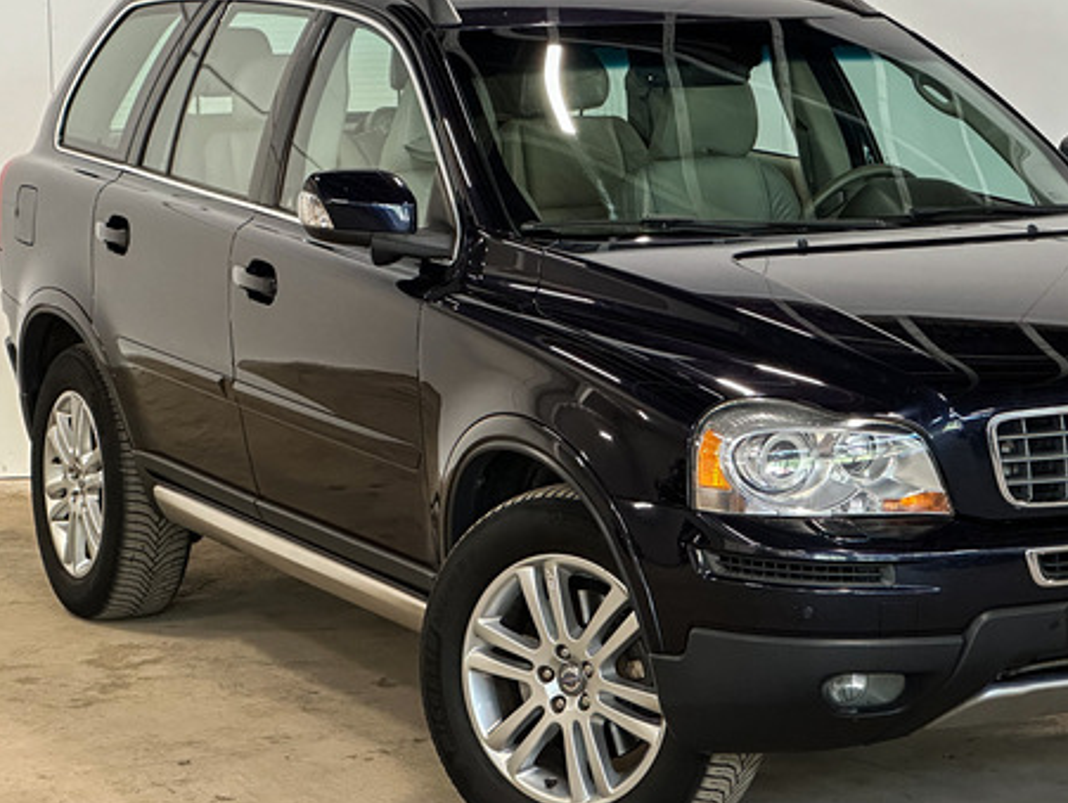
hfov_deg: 17.7
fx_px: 3427
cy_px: 289
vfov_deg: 13.3
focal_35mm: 111
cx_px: 727
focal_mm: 9
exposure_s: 1/50
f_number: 2.8
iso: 250
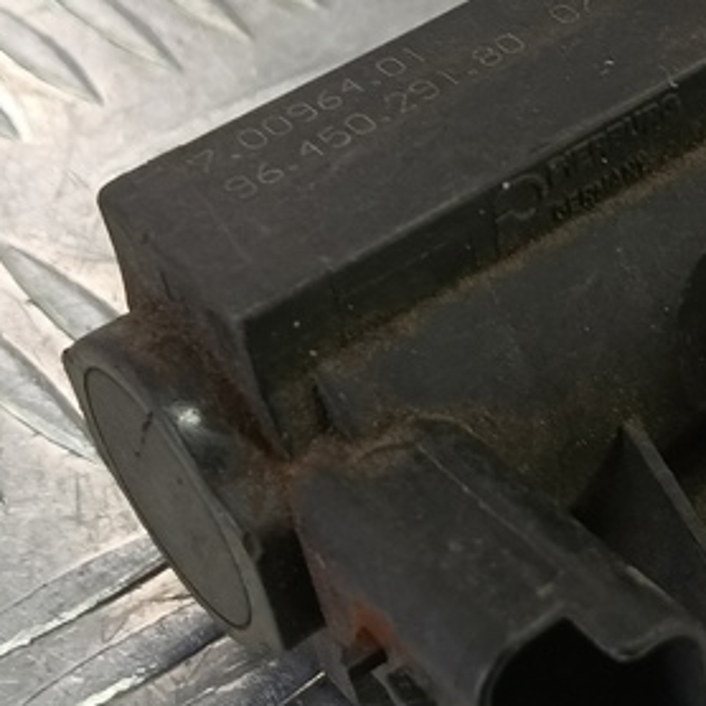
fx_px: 1731
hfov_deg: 22.2
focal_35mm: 75
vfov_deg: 23.0
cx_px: 698
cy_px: 246
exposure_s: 1/50
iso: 133
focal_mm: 4.11
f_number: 1.6
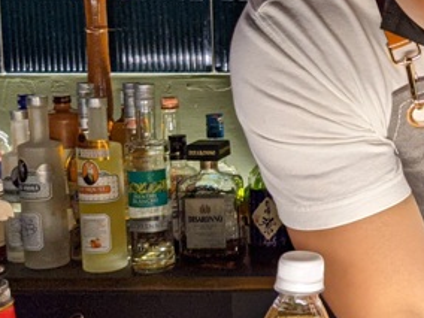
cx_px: 499
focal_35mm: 76
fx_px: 931
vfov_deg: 19.3
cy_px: 97
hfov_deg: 23.6
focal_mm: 4.38
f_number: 1.73
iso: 374
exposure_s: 1/94
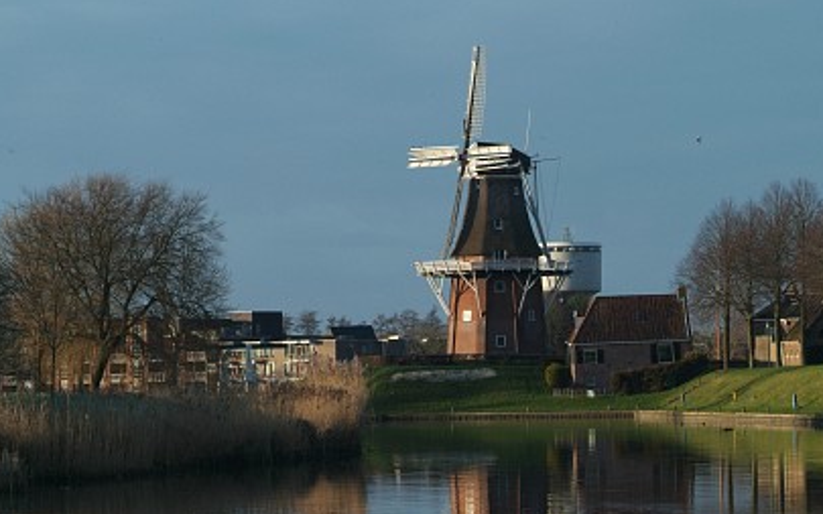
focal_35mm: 153
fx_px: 3431
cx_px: 441
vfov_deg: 8.6
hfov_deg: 13.7
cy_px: 261
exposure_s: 1/250
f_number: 11
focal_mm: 90
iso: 400
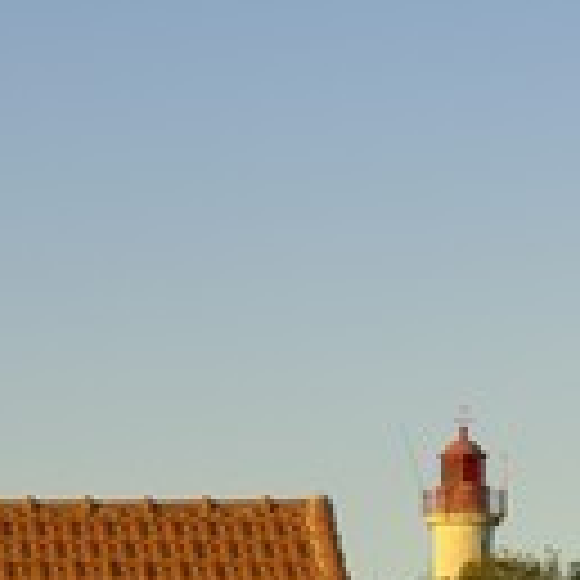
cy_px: 620
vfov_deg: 6.0
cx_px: 321
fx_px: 5535
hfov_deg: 6.0
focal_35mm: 292
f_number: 5.6
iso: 100
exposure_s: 1/160
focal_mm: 70
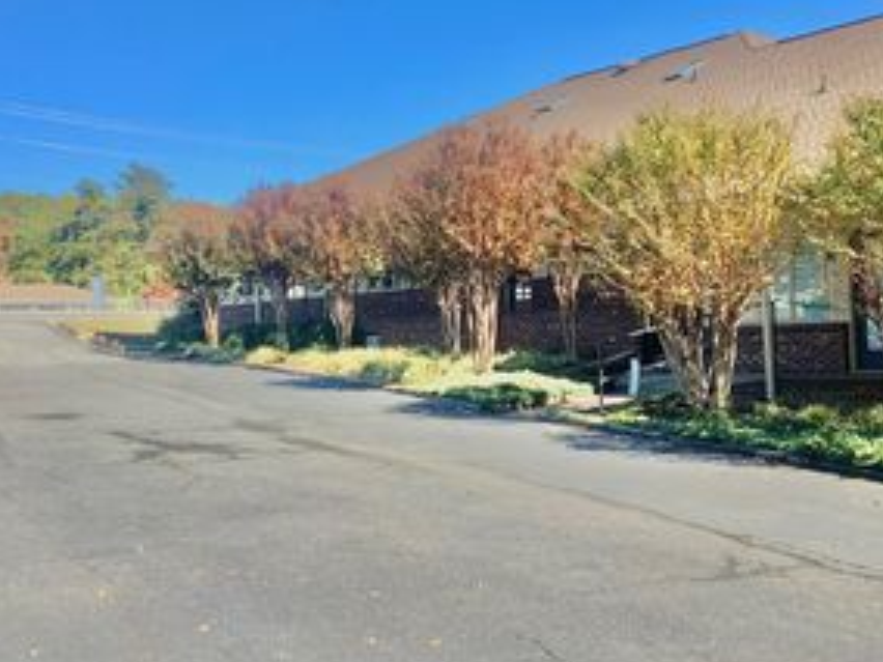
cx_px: 522
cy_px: 275
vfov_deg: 28.5
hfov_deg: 37.4
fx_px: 1301
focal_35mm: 51
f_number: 1.8
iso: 16
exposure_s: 1/1250
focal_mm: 3
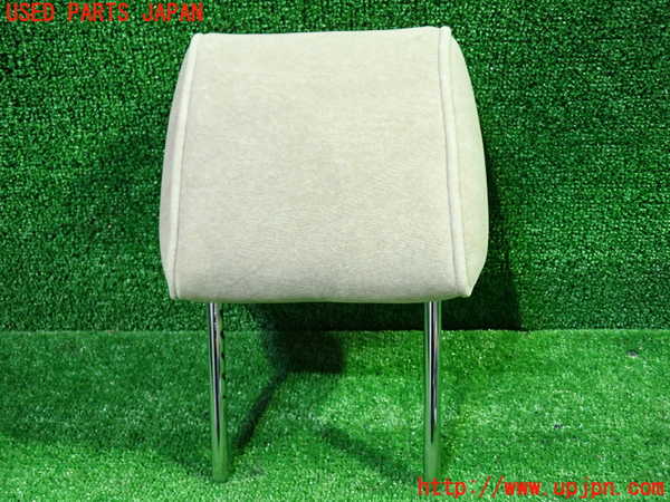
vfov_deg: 46.8
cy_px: 251
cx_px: 335
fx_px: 581
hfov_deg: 60.0
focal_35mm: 30
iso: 800
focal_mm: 5.4
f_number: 2.3
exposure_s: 1/30
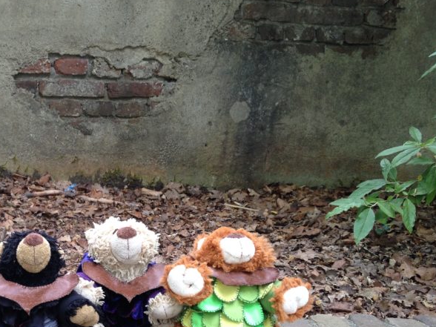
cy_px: 265
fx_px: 768
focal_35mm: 61
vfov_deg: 23.6
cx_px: 76
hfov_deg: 30.8
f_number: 2.4
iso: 50
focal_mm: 4.28
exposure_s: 1/40
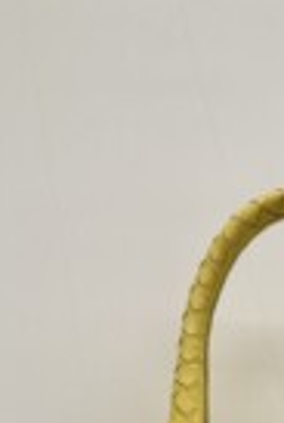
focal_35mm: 80
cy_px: 543
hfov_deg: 16.7
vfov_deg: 22.7
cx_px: 303
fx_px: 942
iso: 160
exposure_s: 1/100
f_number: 1.78
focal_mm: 6.86
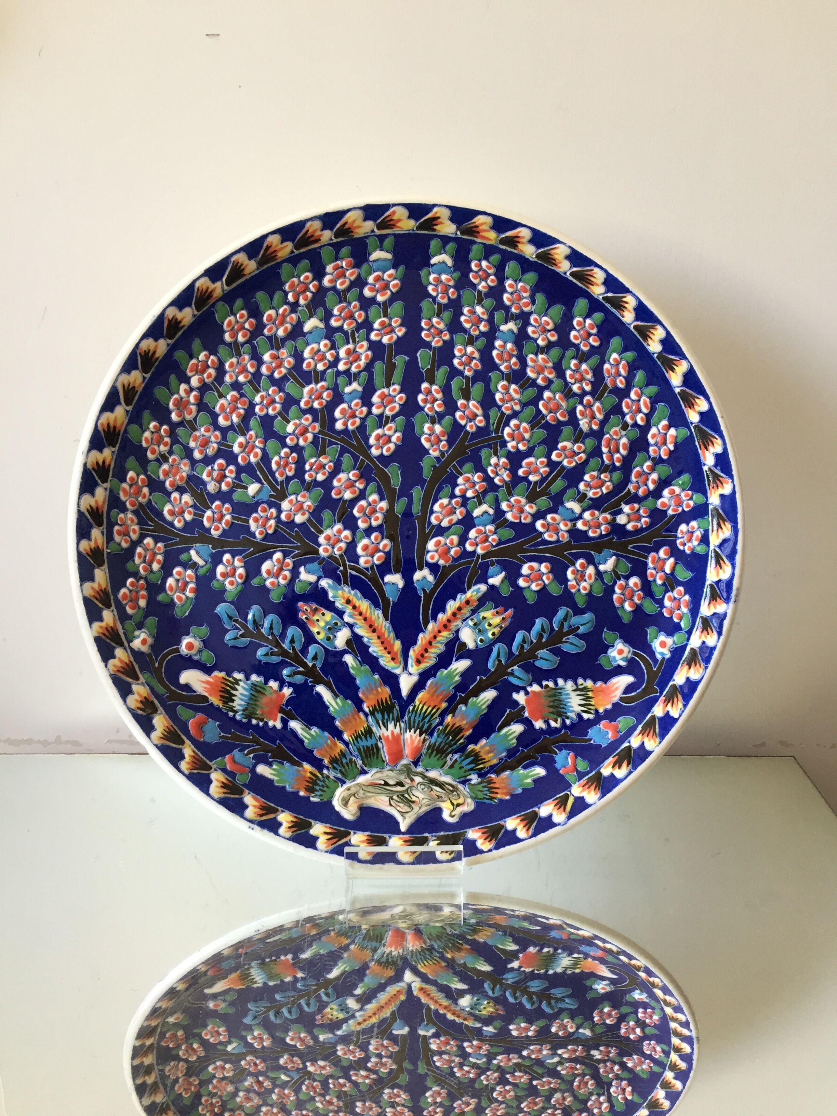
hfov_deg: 48.2
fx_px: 935
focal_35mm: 29
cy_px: 558
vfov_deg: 61.7
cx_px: 418
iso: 64
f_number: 2.2
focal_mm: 4.15
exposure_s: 1/33
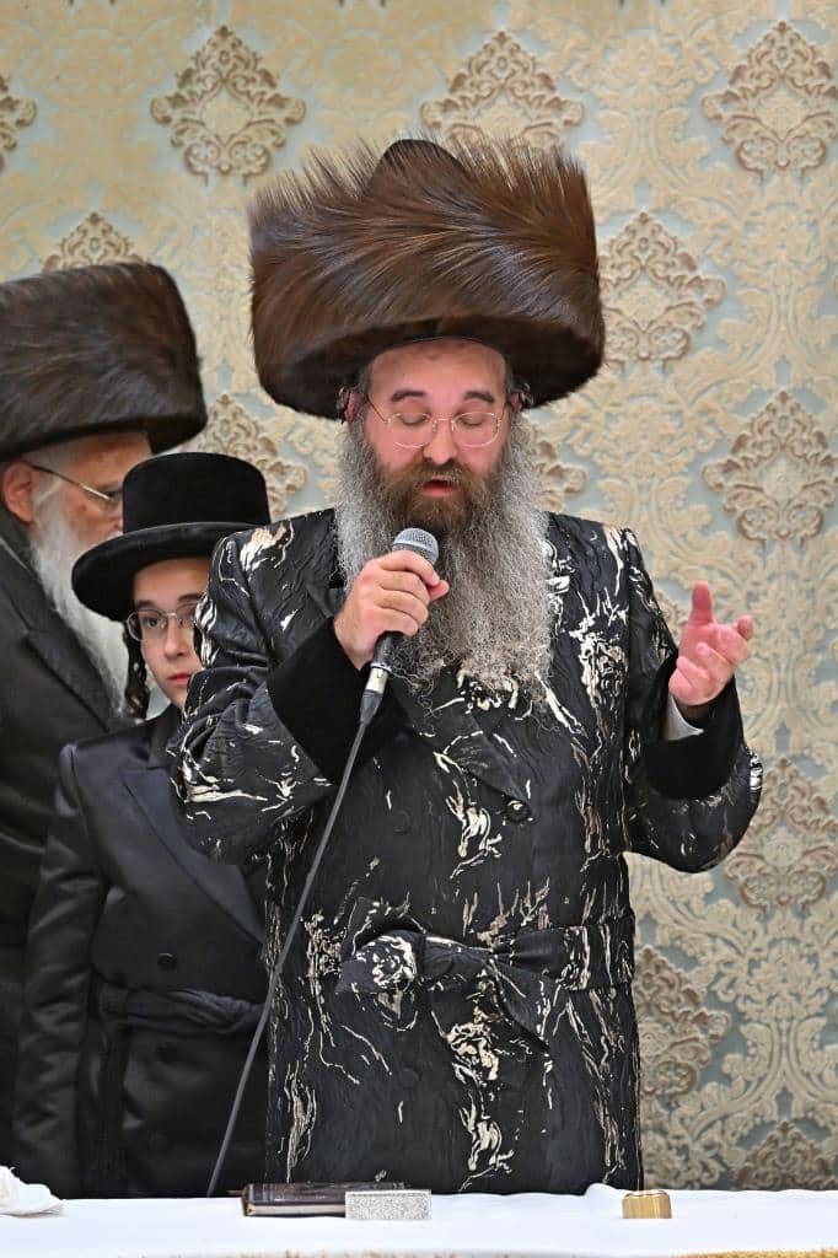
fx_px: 6289
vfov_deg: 11.4
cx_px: 419
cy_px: 629
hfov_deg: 7.6
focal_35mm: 180
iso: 1000
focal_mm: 120
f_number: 4
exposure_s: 1/160
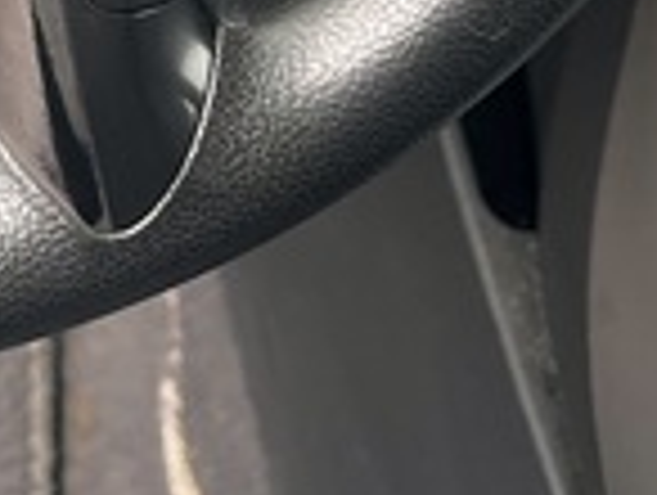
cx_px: -338
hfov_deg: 13.1
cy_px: -765
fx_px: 2700
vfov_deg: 9.2
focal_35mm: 142
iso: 40
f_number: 1.5
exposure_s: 1/121
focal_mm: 5.7
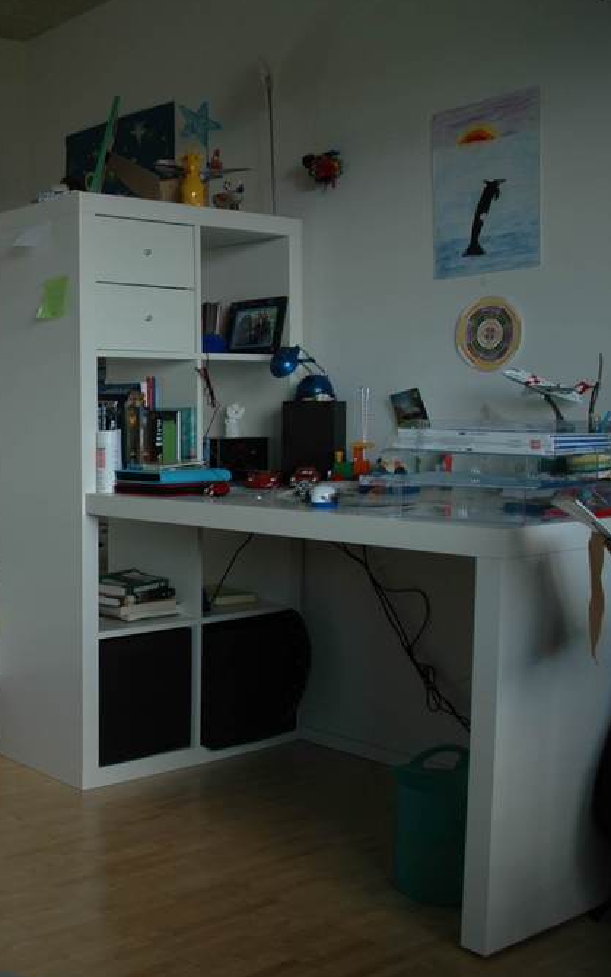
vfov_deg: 47.2
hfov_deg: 28.2
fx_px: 1119
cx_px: -34
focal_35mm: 42
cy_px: 488
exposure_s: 1/30
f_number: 3.5
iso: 200
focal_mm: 18
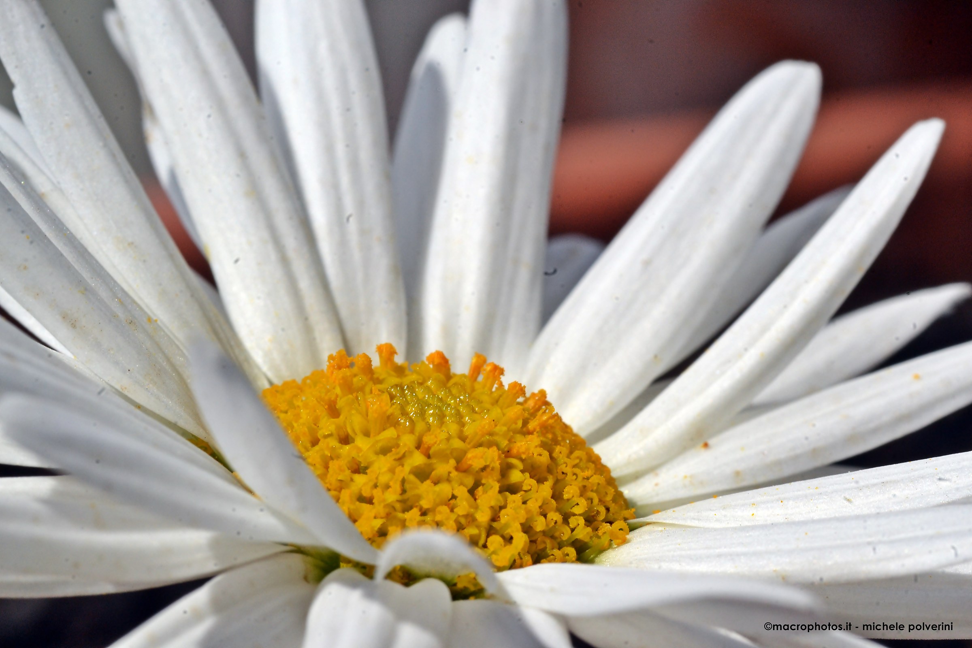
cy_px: 324
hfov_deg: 15.2
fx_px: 3645
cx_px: 486
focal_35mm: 135
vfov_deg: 10.2
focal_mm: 90
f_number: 45
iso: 360
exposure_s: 1/125
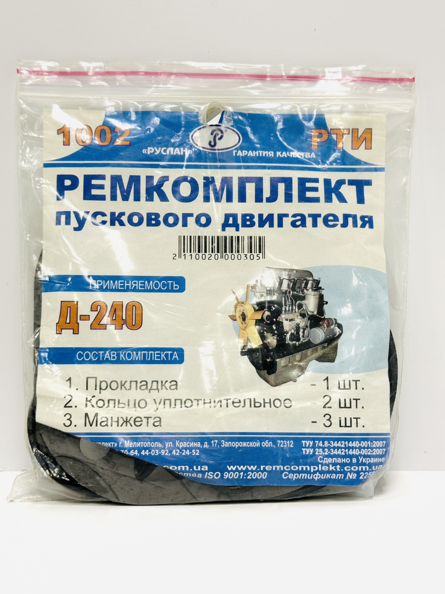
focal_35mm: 48
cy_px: 297
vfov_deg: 39.7
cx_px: 222
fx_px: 823
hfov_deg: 30.3
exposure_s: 1/100
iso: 64
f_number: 1.78
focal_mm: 6.76
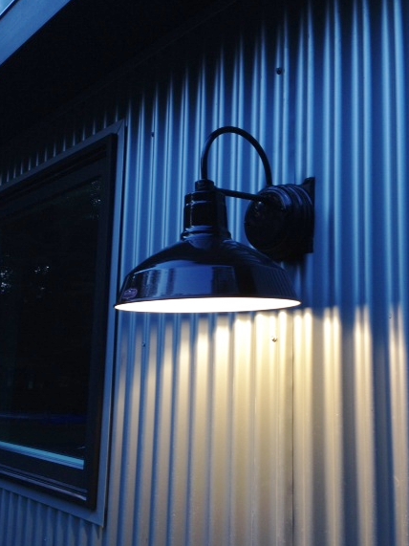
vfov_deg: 50.1
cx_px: 204
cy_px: 296
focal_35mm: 37
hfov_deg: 38.7
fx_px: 583
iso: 50
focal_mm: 4.12
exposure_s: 1/30
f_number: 2.4
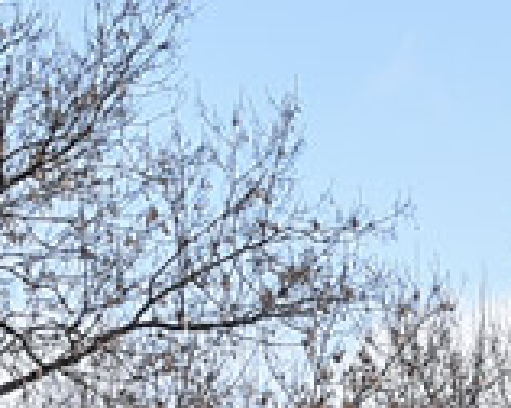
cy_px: 1162
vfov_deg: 4.4
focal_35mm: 343
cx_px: 217
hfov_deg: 5.6
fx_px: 5181
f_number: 5.6
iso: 100
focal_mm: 32
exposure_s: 1/250
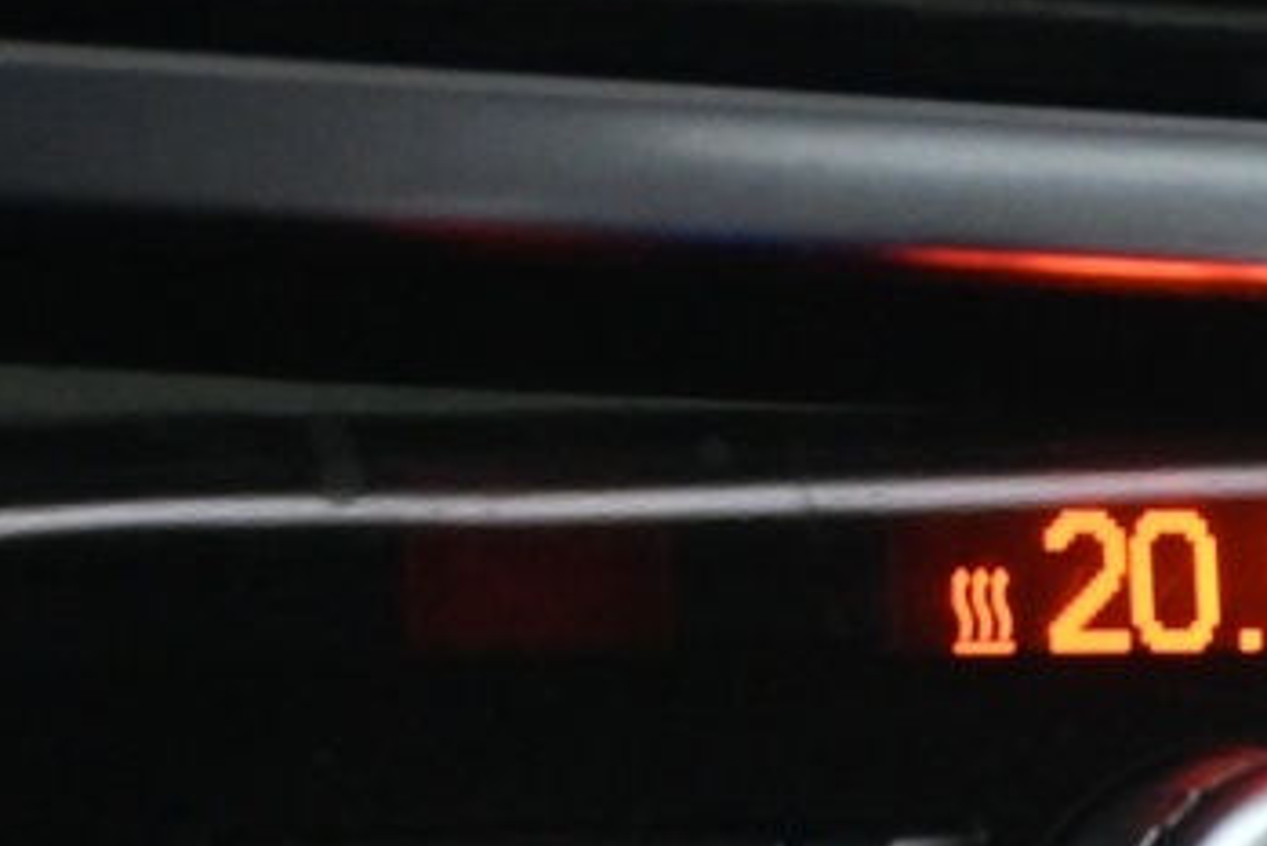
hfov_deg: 9.2
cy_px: 1274
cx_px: 2527
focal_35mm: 209
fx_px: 7358
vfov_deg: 6.5
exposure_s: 1/8
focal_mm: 30
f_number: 4.8
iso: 3200
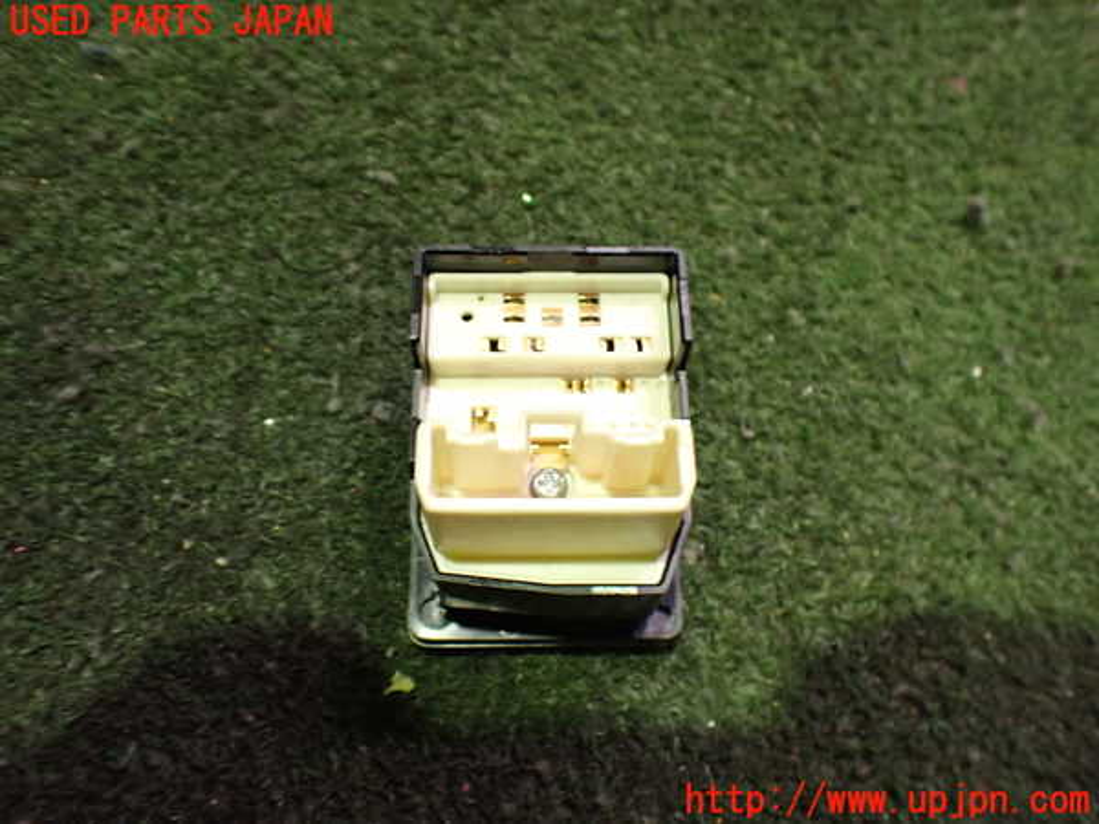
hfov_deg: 60.0
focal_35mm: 30
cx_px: 550
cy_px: 412
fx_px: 952
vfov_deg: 46.8
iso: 800
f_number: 2.3
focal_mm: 5.4
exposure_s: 1/30
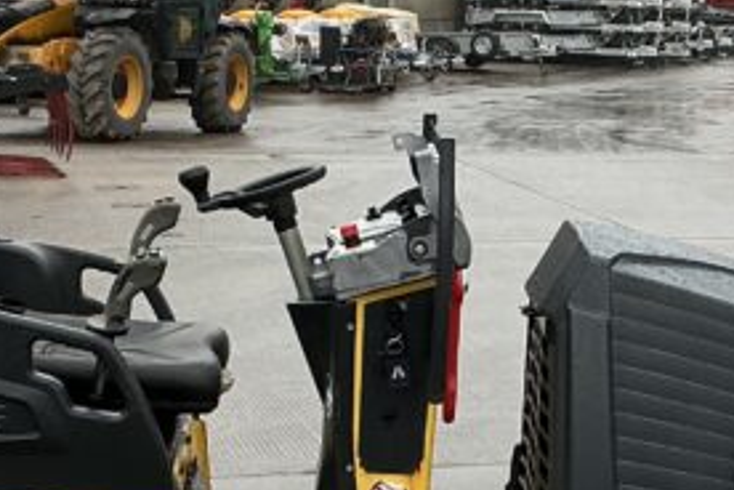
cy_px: 224
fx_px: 2202
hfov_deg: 18.7
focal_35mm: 108
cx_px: 622
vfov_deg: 12.7
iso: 25
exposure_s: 1/450
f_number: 1.8
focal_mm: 3
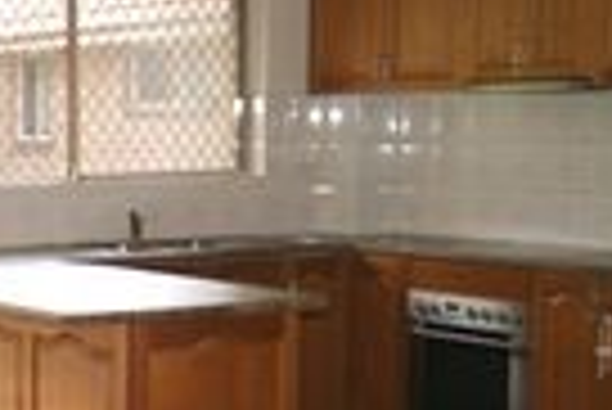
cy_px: 327
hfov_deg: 20.3
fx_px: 1583
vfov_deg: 14.7
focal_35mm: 93
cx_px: -148
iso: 100
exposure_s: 1/125
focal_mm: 18
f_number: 3.5
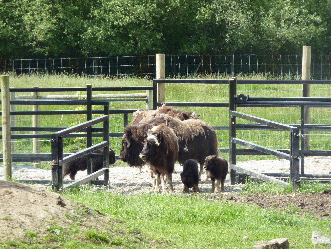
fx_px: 2869
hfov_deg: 6.6
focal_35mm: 300
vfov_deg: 5.0
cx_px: 166
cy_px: 124
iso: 320
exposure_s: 1/500
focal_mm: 49.2
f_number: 4.9
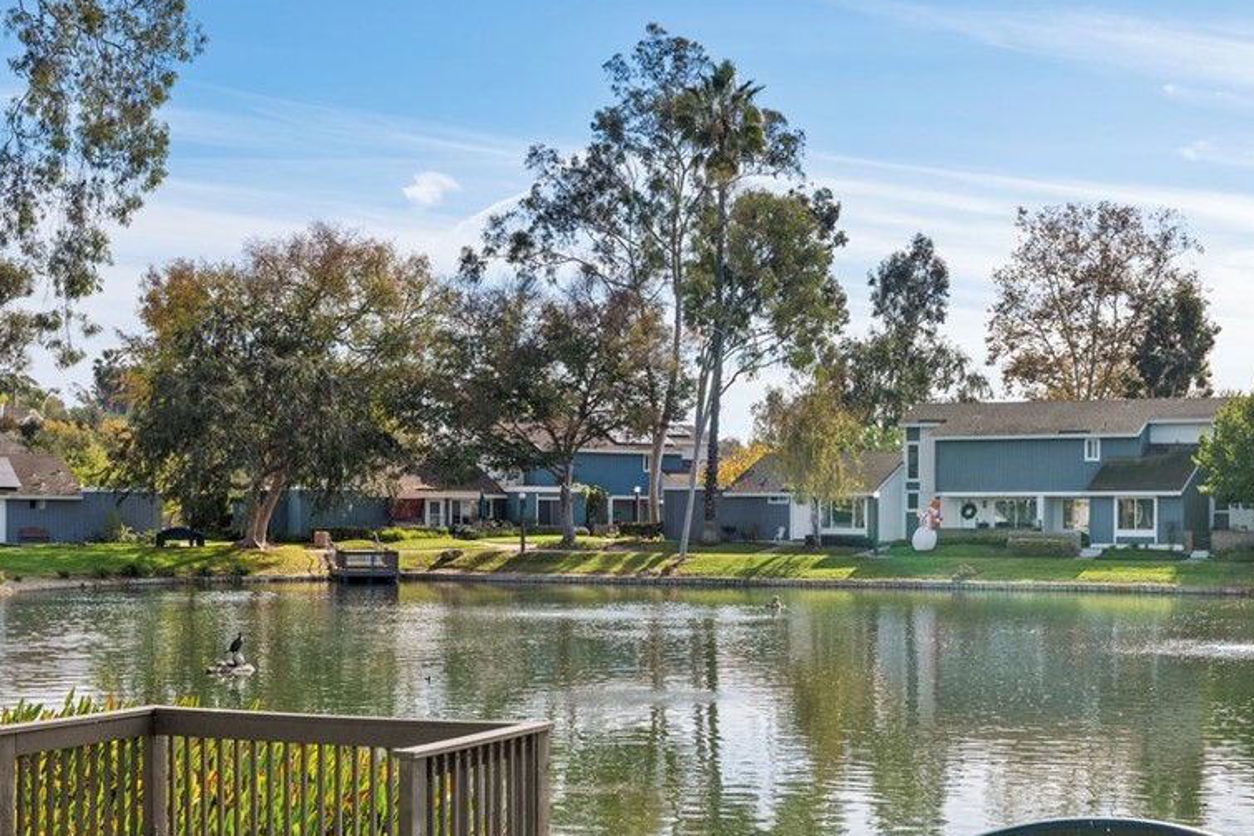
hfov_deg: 34.7
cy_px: 530
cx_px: 837
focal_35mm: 57
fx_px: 1985
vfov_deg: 23.7
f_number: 9
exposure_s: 1/160
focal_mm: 28
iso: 80
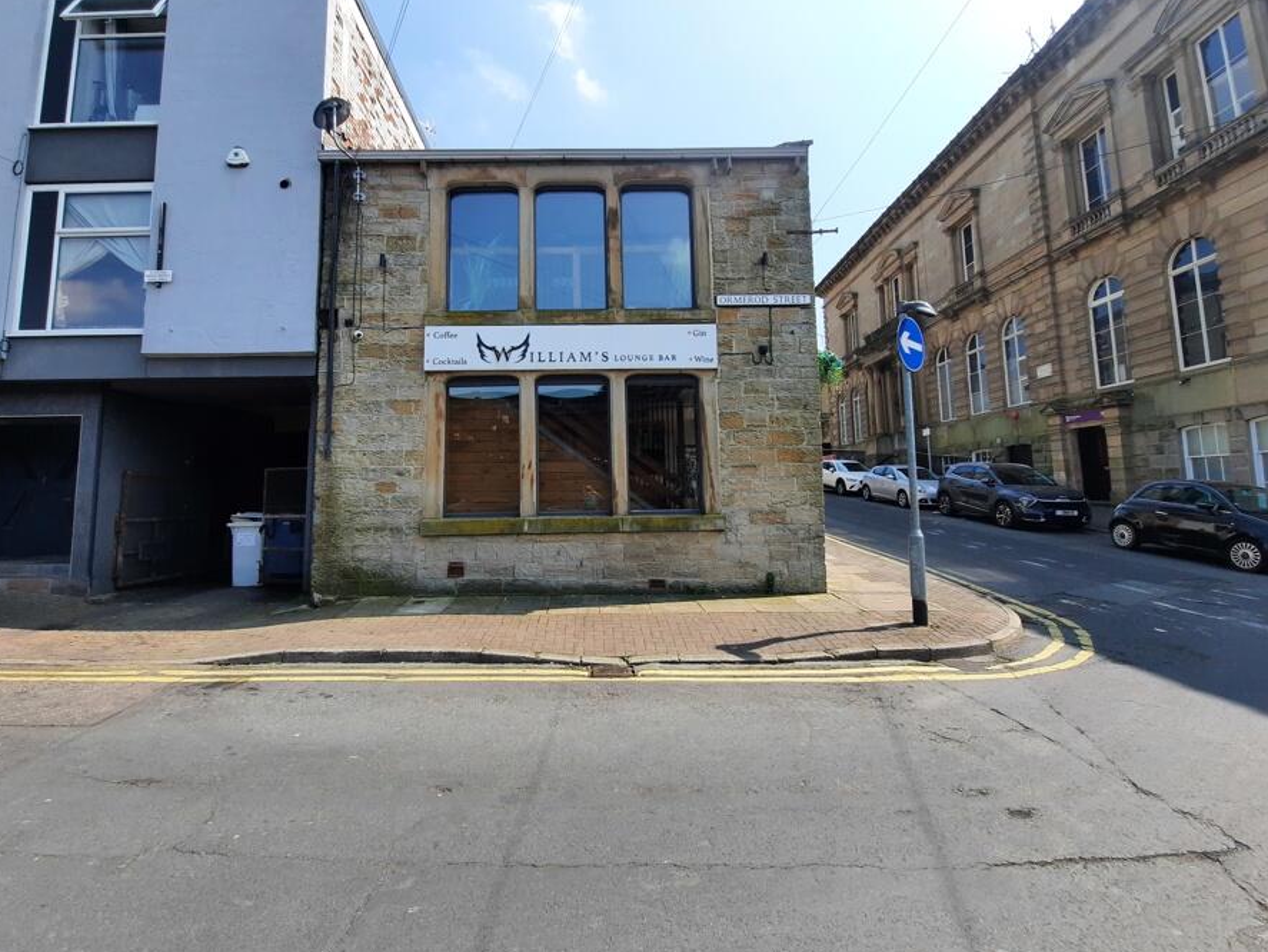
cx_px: 585
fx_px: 550
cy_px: 422
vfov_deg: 81.5
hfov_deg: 98.0
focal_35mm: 15
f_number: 2.2
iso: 40
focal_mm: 1.74
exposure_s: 1/949
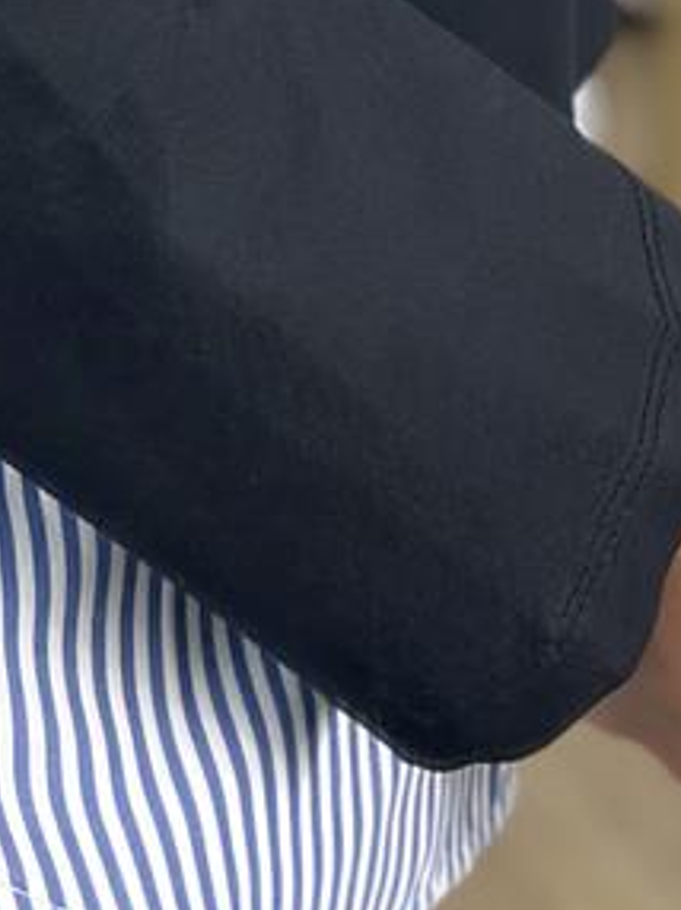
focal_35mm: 269
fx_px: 7067
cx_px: 108
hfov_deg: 5.5
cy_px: -528
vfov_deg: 7.2
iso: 80
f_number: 1.78
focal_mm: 6.86
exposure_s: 1/100
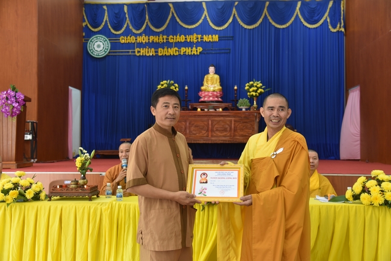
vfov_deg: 35.1
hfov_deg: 50.7
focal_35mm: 38
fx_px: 413
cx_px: 196
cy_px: 130
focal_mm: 38
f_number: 4
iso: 800
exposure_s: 1/60
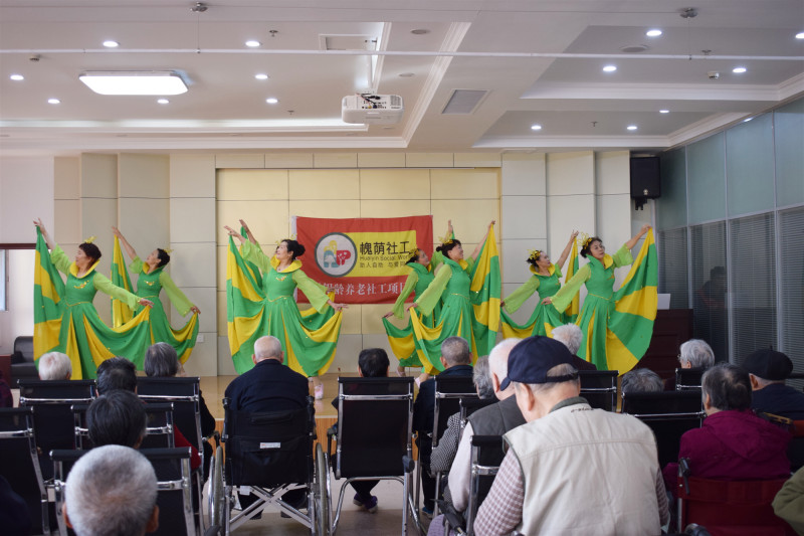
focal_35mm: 44
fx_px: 971
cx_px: 402
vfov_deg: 30.8
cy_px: 268
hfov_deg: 45.0
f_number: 4.2
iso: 640
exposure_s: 1/60
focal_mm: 29
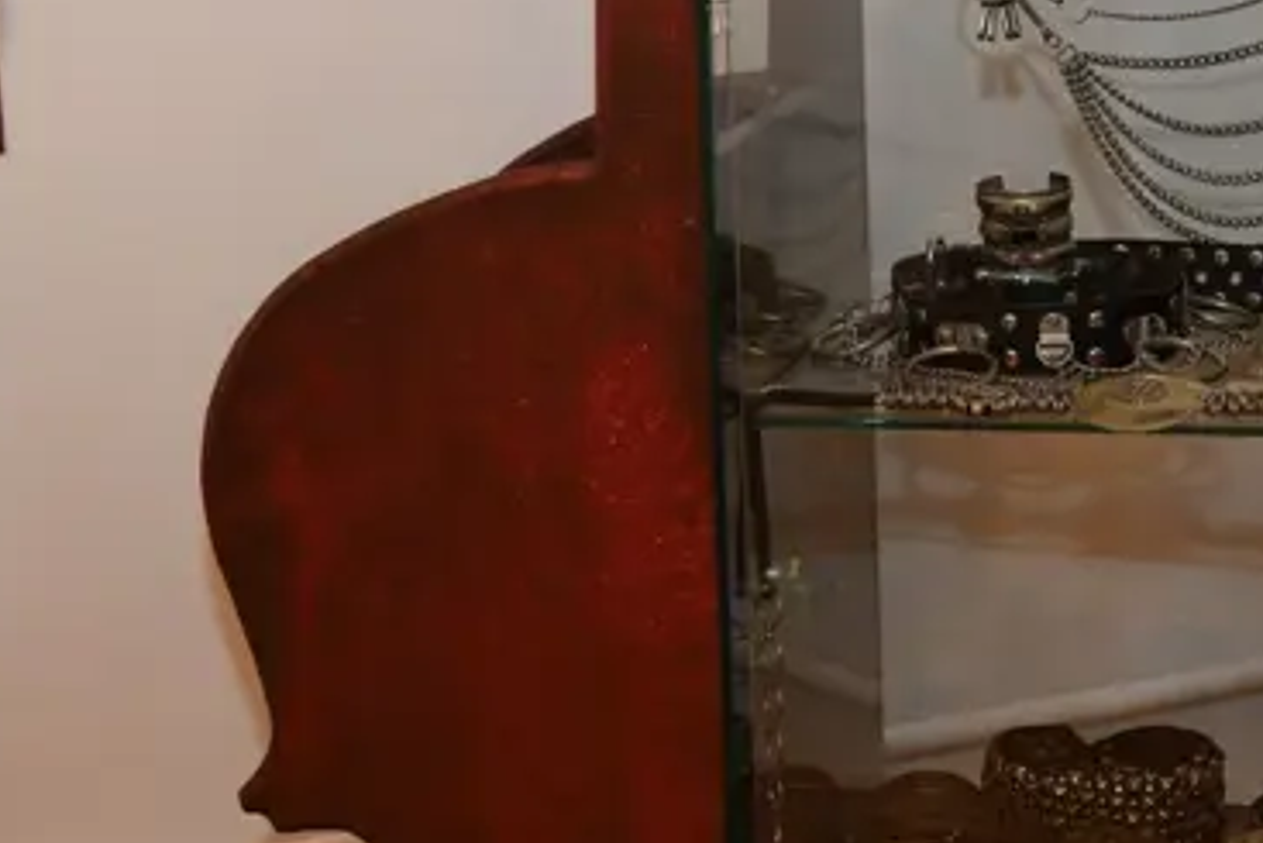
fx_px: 3194
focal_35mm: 91
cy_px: 179
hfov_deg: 21.8
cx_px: 1174
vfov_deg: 15.0
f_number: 4
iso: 1600
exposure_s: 1/125
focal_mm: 38
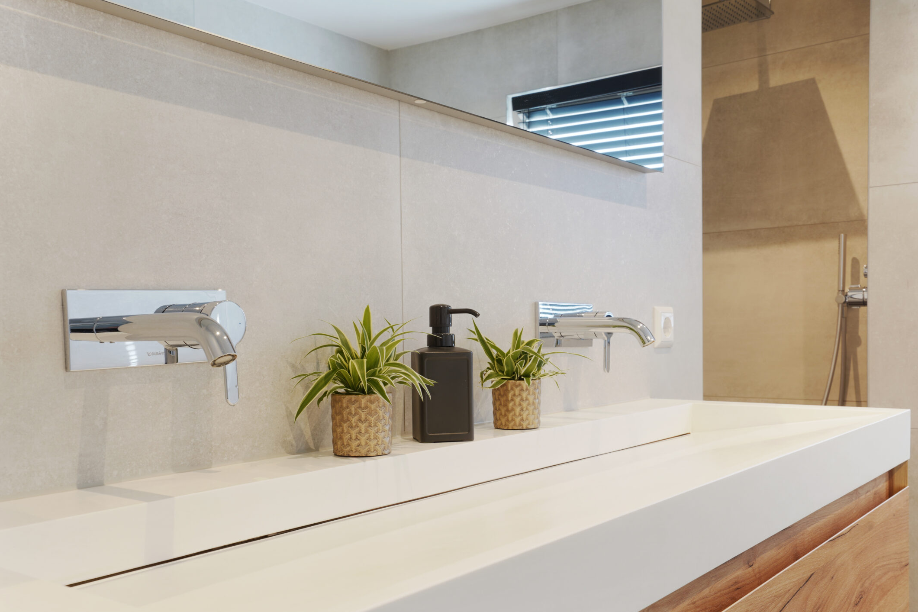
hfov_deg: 54.4
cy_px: 354
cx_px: 463
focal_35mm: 35
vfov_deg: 37.8
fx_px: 892
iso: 200
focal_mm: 29
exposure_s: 1/13
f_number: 11
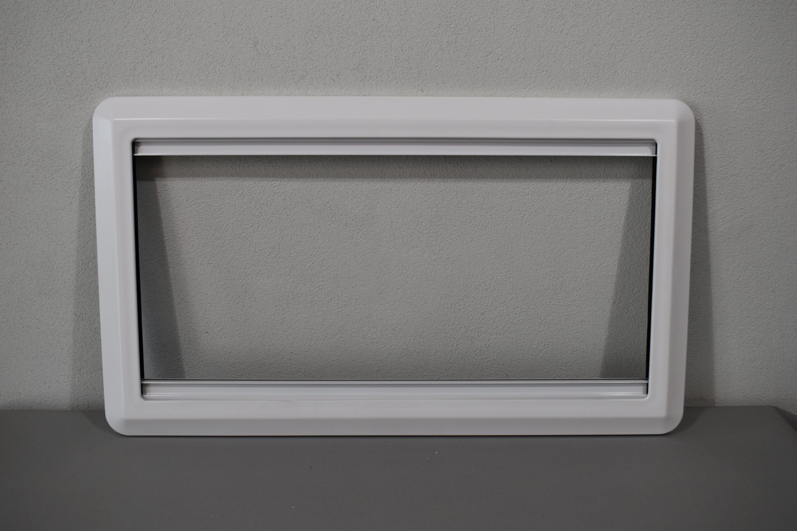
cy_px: 266
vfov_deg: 36.9
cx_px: 398
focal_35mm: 36
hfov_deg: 53.1
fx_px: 797
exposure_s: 1/160
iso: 200
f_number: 6.3
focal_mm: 24
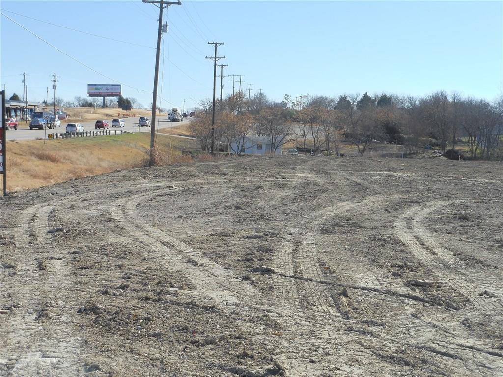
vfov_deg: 27.0
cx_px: 252
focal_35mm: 54
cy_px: 188
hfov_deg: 35.5
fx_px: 785
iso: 80
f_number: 4.9
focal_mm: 9.6
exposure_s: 1/500
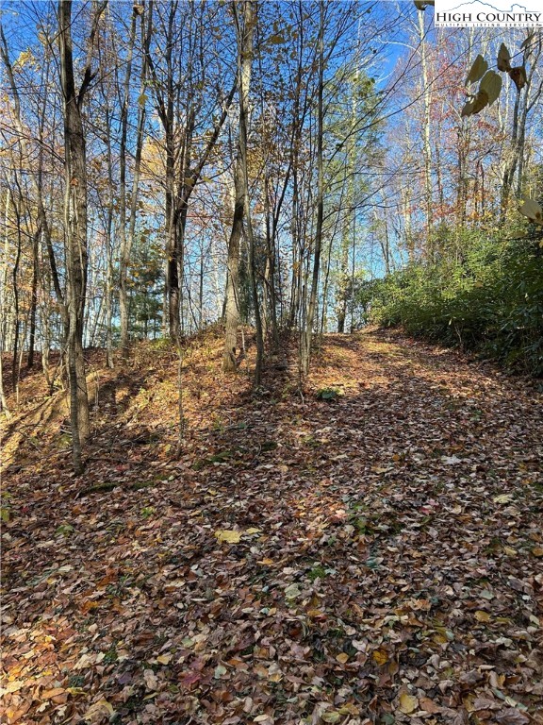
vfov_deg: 67.3
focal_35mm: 26
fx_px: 544
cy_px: 362
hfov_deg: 53.1
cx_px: 272
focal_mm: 5.7
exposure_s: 1/581
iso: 50
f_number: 1.5
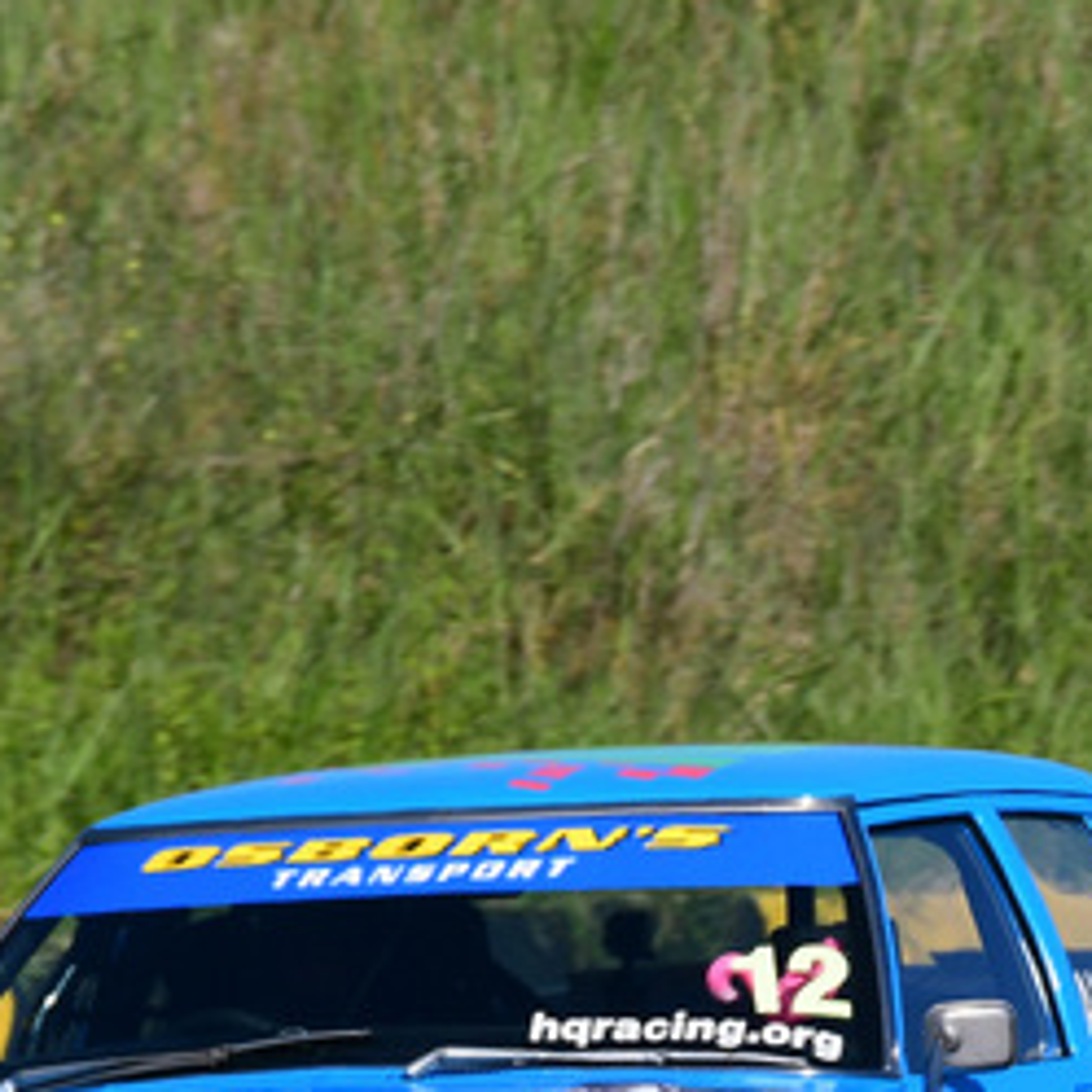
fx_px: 72987
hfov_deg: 0.9
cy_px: 912
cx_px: 767
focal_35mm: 2045
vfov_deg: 0.9
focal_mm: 500
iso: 400
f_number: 13
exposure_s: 1/640
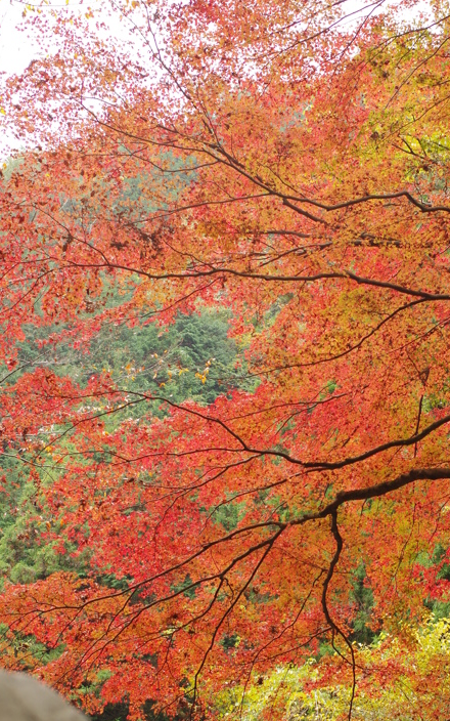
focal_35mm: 77
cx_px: 343
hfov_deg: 16.8
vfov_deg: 26.6
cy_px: 485
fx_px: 1511
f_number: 3.5
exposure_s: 1/200
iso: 400
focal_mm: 35
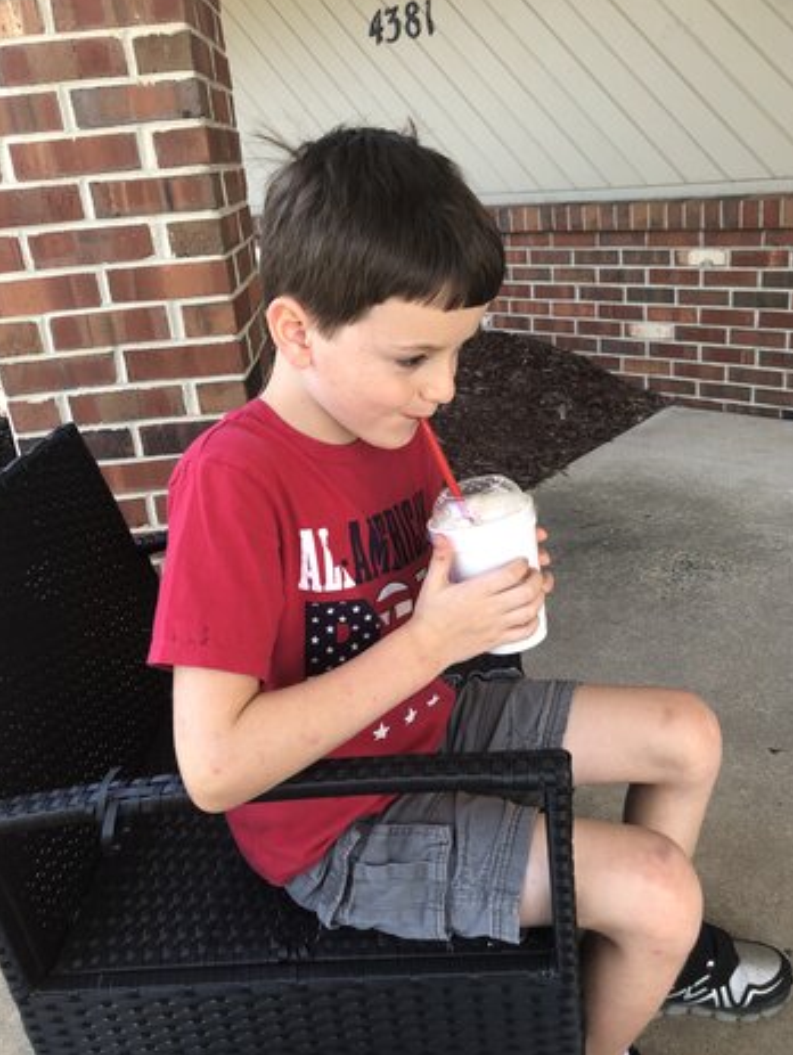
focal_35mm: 29
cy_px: 510
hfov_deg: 48.3
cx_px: 401
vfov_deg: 61.6
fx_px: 885
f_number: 1.8
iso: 25
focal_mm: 3.99
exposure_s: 1/120
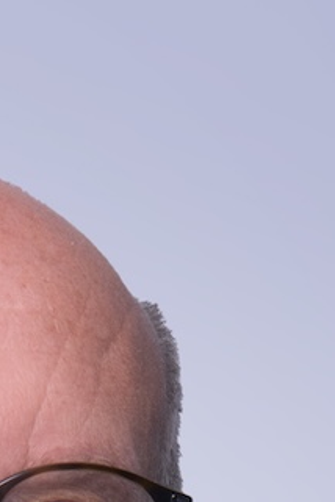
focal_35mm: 370
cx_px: -166
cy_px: 1351
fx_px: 5164
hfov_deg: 3.7
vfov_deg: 5.3
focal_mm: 66
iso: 160
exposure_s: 1/200
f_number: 9
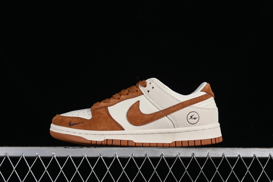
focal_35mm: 75
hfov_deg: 27.0
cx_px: 136
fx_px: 569
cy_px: 91
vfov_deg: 18.2
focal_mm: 50
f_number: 8
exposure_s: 1/80
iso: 160
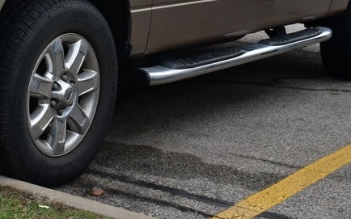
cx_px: 22
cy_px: -41
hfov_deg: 20.1
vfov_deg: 12.6
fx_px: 966
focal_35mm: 101
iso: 400
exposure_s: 1/100
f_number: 9
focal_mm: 28
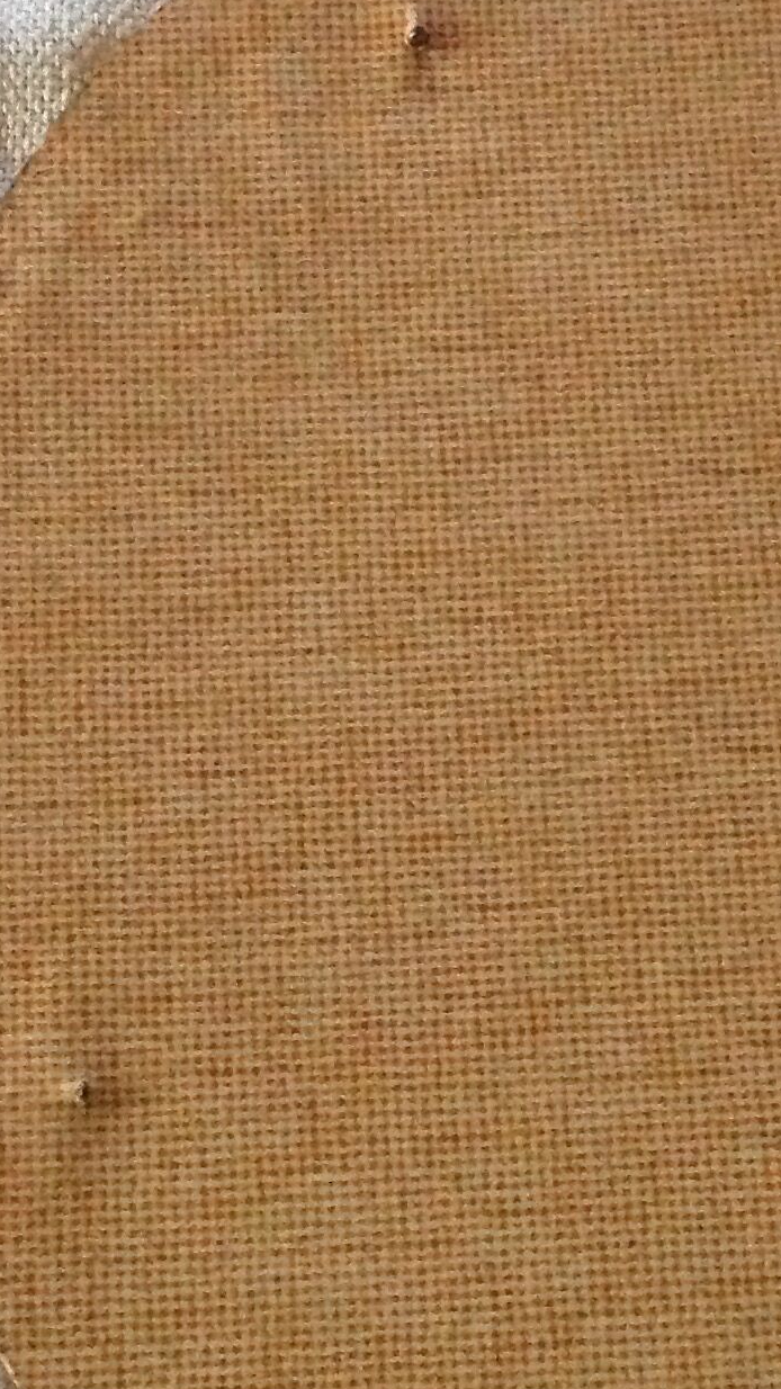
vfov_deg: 26.5
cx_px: 464
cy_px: 708
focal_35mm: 80
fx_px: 2946
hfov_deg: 15.1
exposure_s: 1/15
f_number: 2.4
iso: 800
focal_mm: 4.28
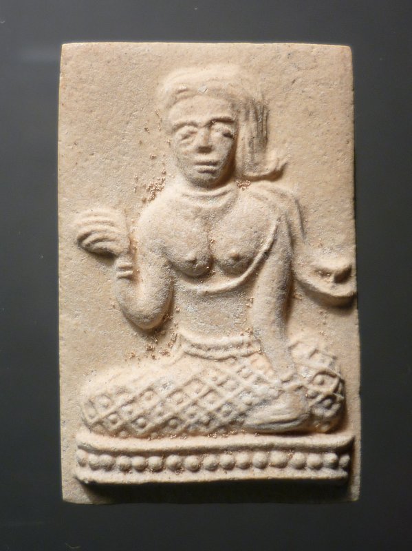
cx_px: 206
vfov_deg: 55.4
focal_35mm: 33
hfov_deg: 42.9
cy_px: 276
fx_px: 524
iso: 100
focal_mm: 5.5
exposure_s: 1/25
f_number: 2.8
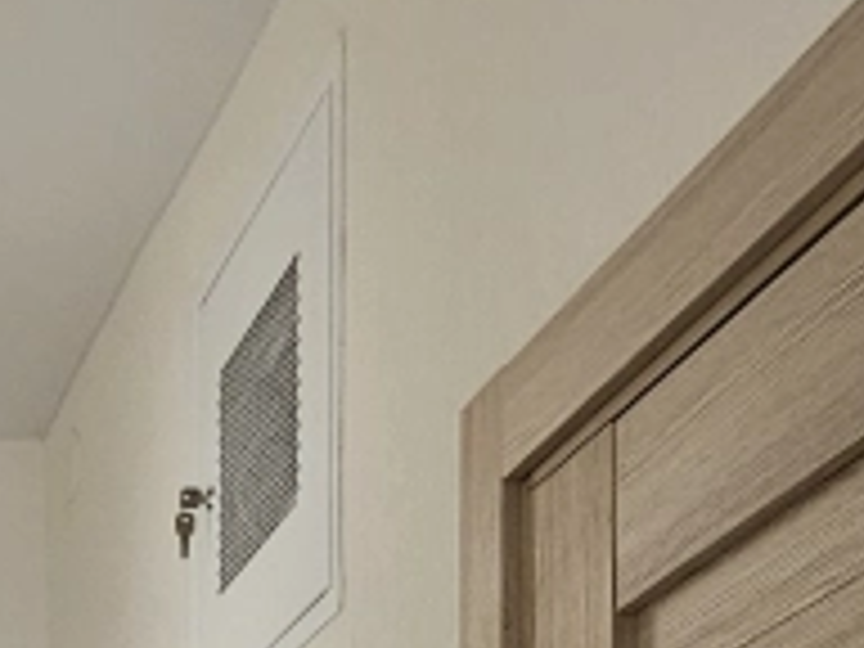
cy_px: 1402
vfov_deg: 13.9
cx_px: -392
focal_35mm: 85
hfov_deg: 20.2
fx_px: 2122
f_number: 2.2
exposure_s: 1/77.4
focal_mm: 2.2
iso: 100
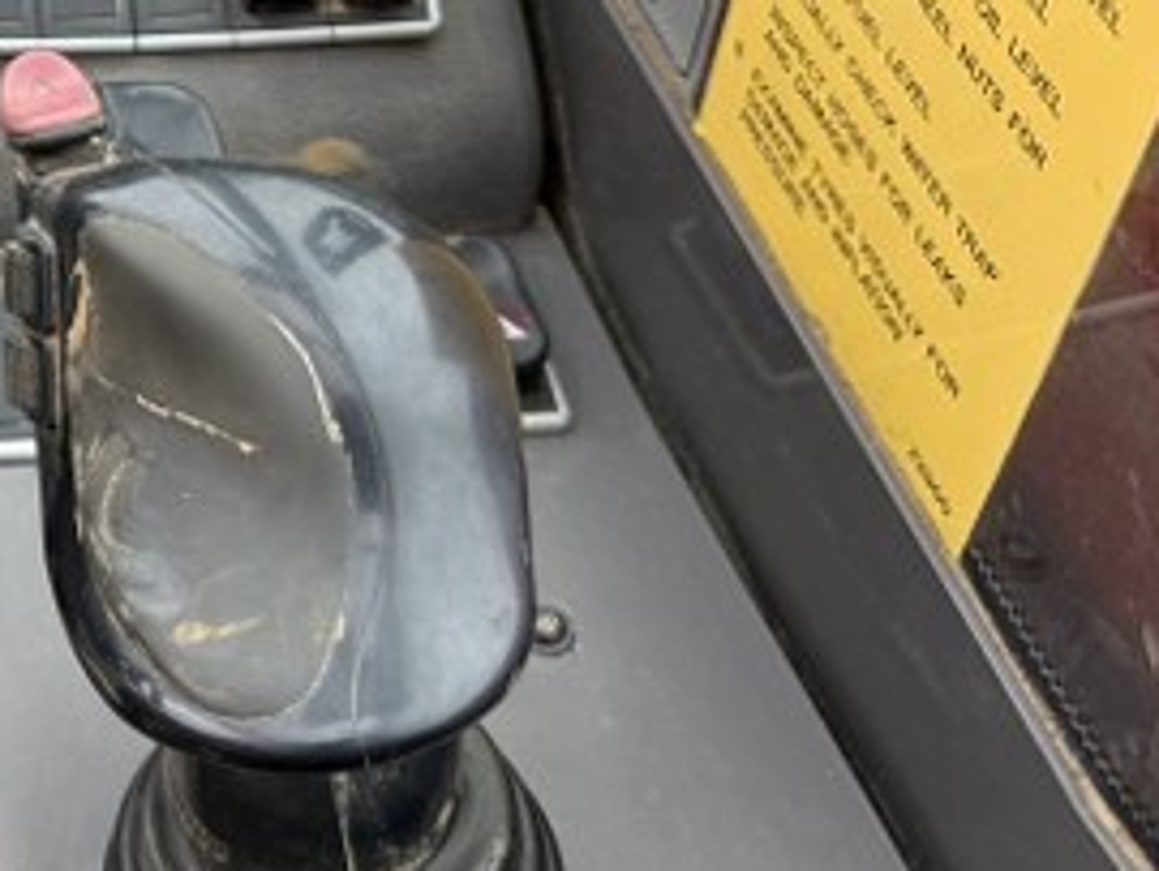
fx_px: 2379
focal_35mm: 71
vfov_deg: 19.6
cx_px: -309
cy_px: -154
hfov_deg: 24.3
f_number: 1.78
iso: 200
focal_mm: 6.76
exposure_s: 1/118
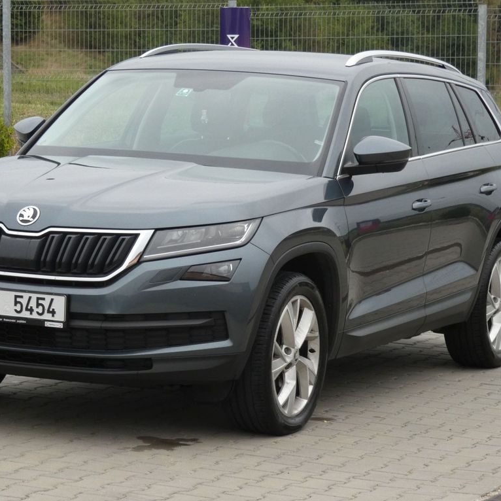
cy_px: 250
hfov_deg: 13.4
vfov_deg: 13.4
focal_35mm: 130
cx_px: 208
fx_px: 2129
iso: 250
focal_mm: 19.7
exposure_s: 1/80
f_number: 5.6
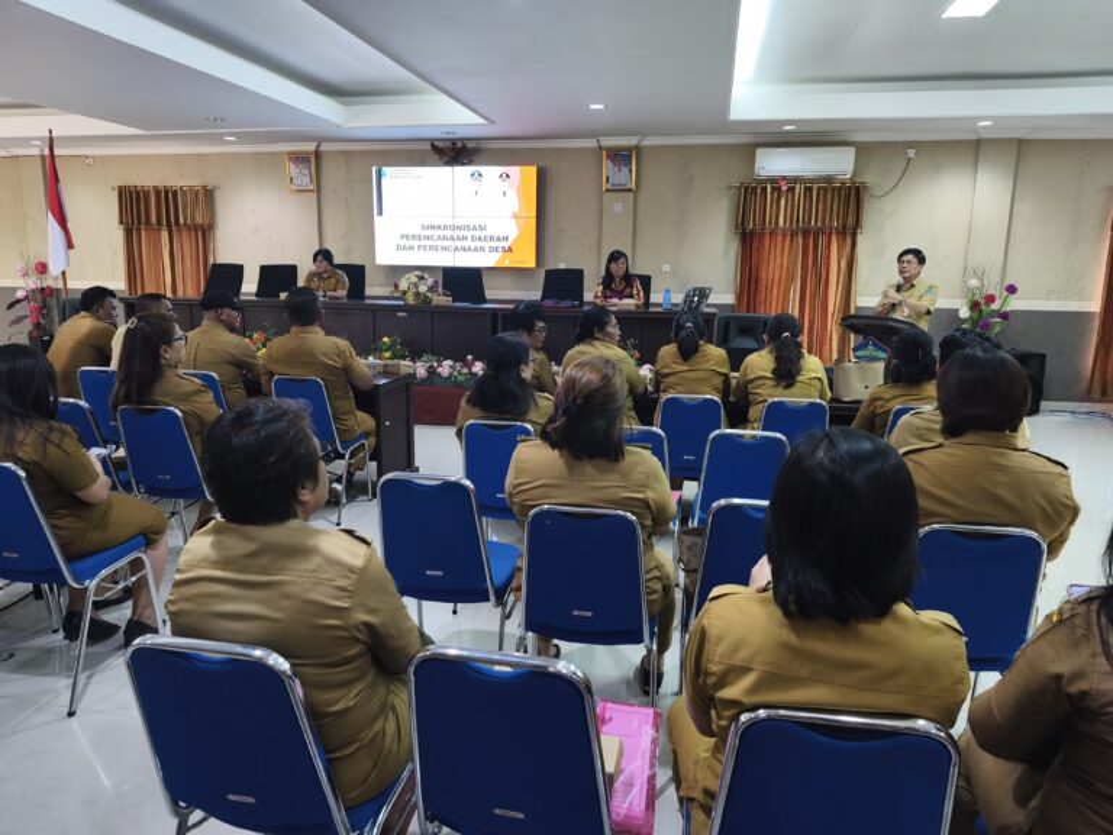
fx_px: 740
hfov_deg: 73.9
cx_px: 556
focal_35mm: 23
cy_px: 418
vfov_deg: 58.9
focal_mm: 6.18
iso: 500
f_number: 1.65
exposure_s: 1/50
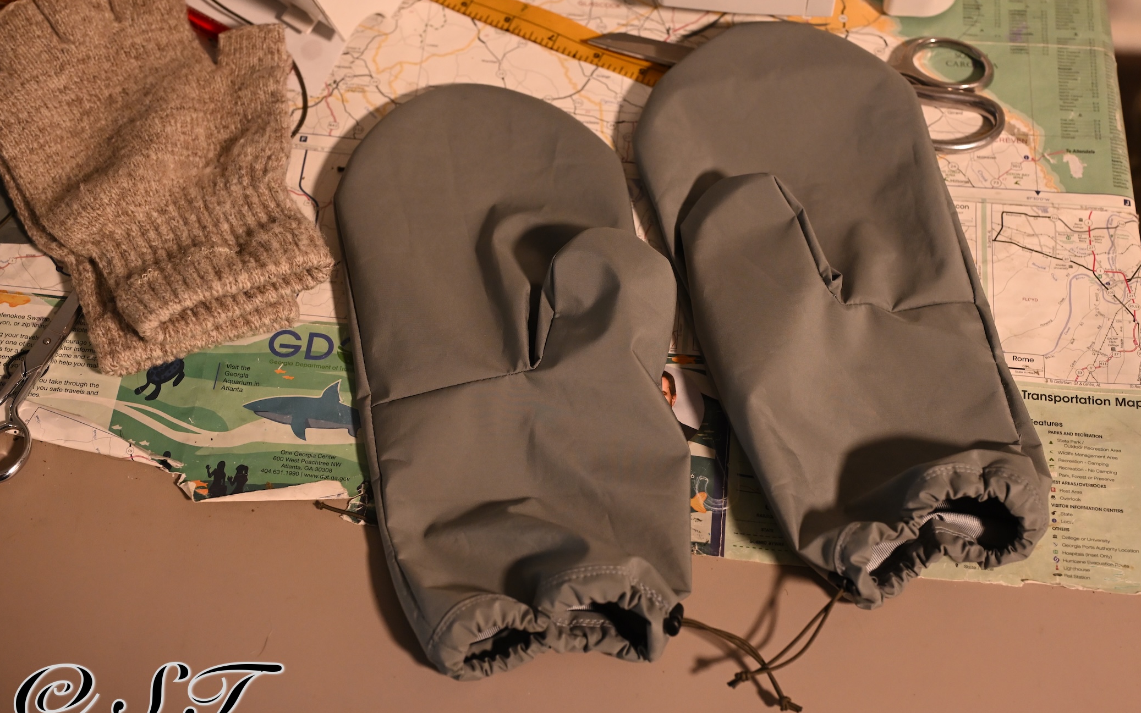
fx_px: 1617
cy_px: 357
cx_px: 569
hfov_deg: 38.9
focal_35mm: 52
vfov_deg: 24.9
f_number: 4.5
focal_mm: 50
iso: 3200
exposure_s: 1/80
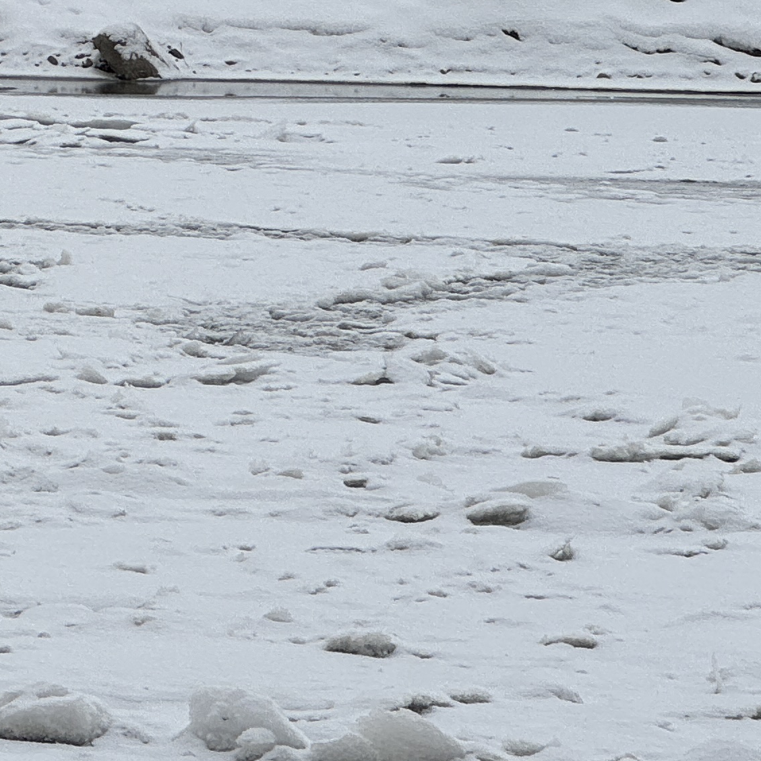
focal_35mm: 243
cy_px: 205
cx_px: -357
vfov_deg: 7.2
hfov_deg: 7.1
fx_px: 6044
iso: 25
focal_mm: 9
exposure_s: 1/911
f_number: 2.8
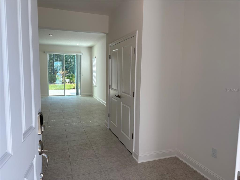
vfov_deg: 53.1
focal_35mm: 26
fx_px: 180
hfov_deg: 67.3
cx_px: 120
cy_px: 90
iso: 64
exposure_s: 1/419
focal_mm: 5.96
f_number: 1.6
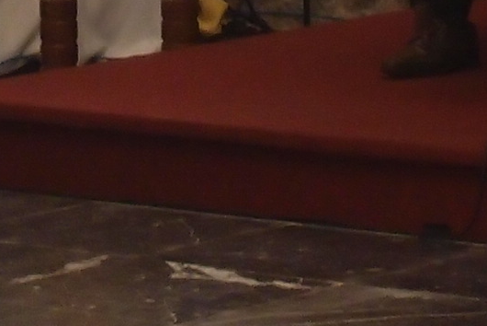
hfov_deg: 6.3
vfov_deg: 4.0
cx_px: 115
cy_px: -816
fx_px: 4453
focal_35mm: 329
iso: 200
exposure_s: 1/30
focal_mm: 9.87
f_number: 2
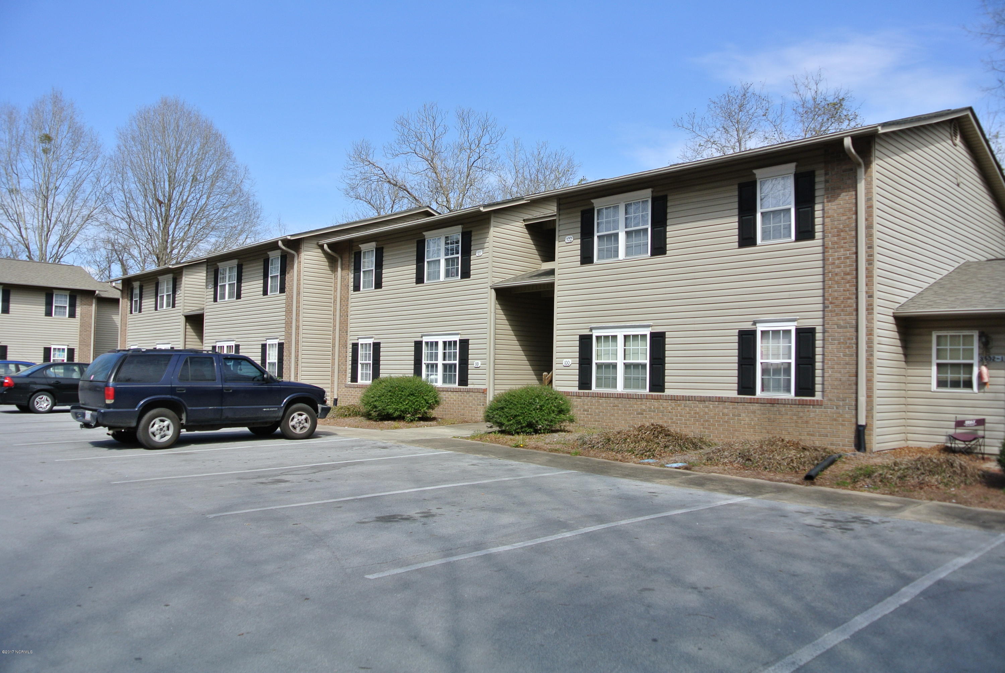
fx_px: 755
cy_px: 336
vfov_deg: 48.0
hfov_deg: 67.3
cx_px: 502
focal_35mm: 27
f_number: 4.5
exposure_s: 1/640
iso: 100
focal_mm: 10
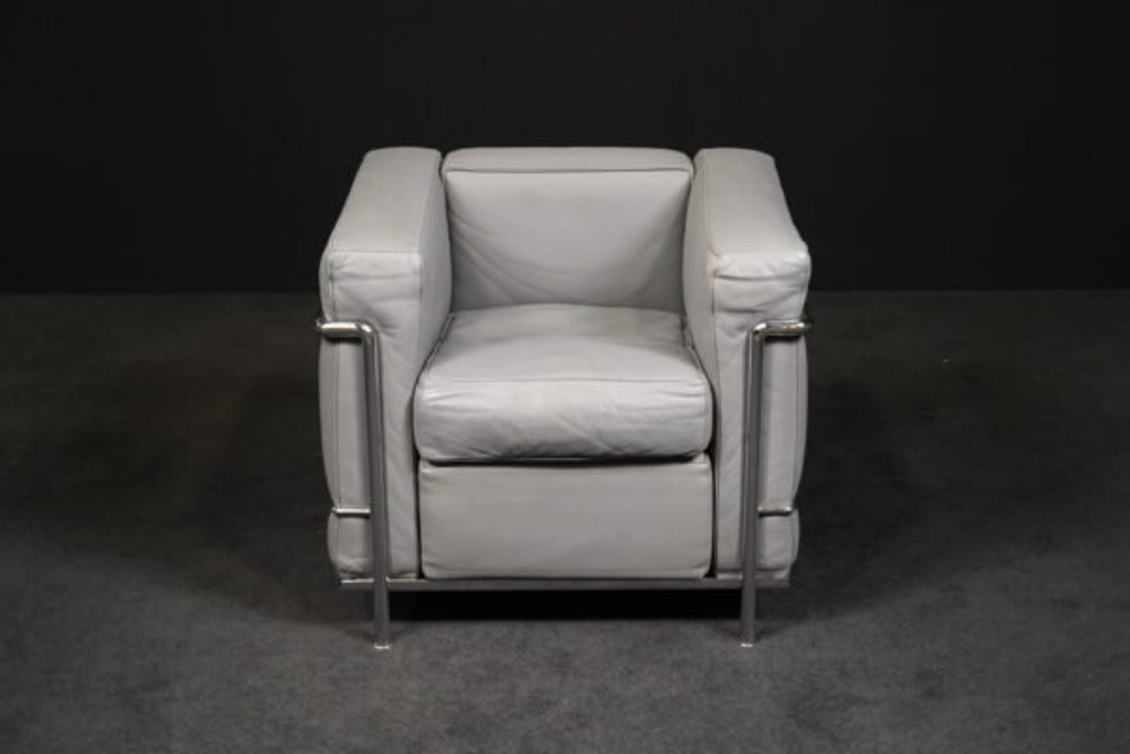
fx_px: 1569
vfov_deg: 27.0
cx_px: 565
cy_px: 377
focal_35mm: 50
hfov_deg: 39.6
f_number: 7.1
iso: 5000
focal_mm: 50
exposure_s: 1/100
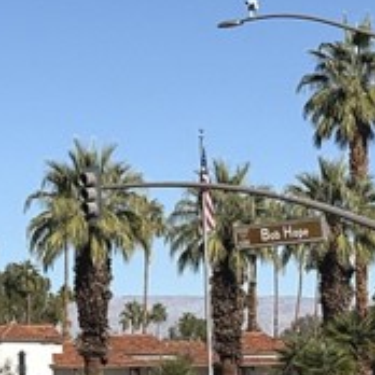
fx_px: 1912
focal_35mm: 156
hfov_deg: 10.9
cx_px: -147
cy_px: 250
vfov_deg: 11.2
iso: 64
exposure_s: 1/8772
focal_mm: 6.76
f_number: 1.78
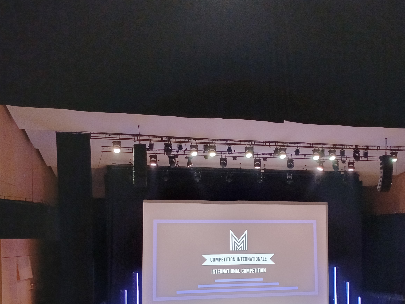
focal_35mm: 43
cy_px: 248
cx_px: 226
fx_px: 503
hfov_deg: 43.8
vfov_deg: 32.6
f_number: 1.8
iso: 1250
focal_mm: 4.6
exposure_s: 1/20
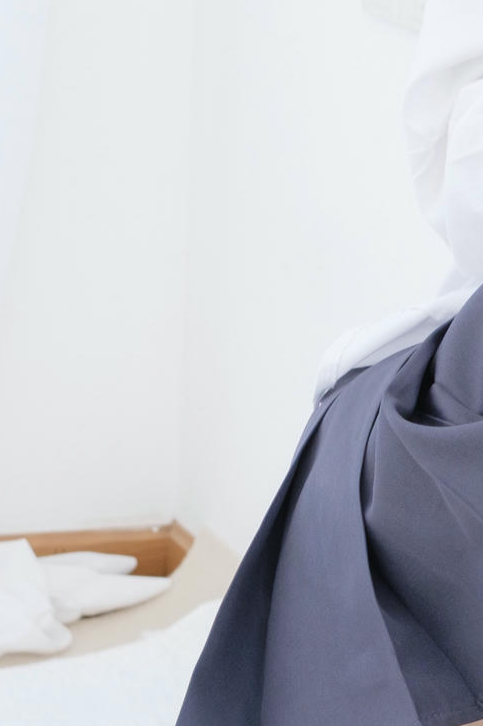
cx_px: 724
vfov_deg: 14.0
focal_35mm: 147
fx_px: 2960
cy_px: 272
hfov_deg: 9.1
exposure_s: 1/80
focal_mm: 23
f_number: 5.6
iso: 160
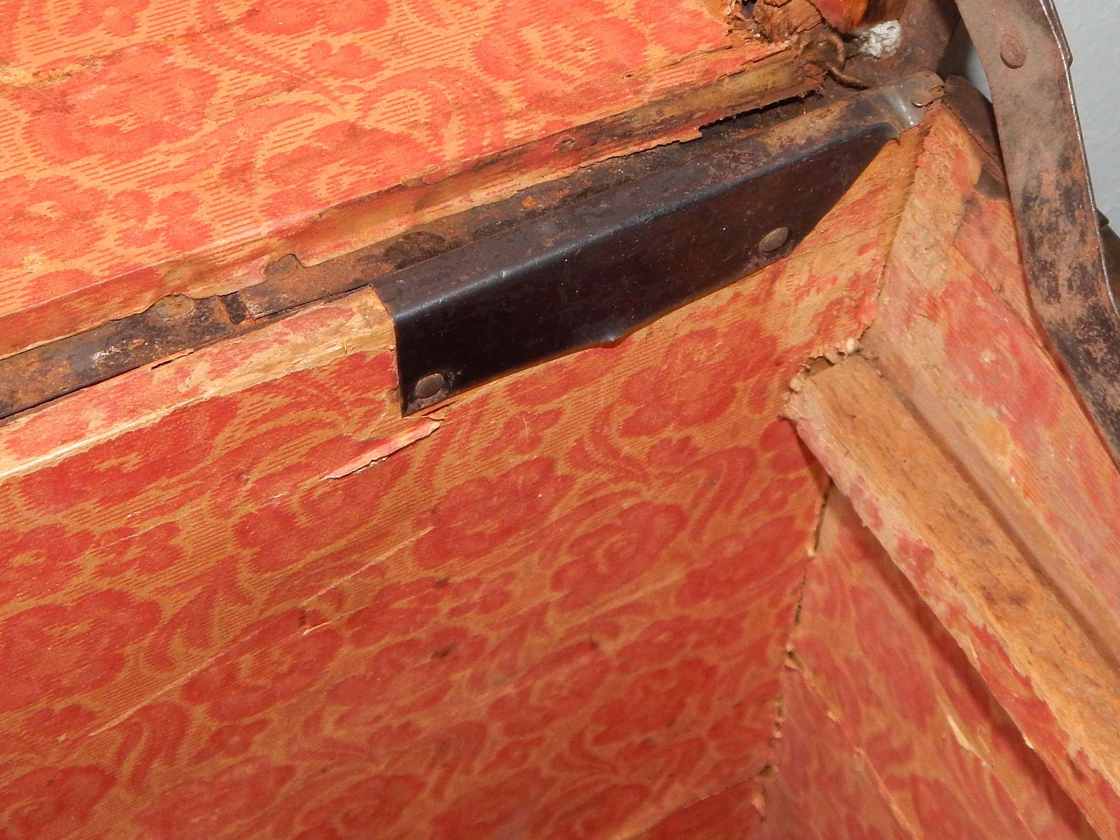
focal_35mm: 62
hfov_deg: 31.2
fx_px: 2006
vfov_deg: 23.4
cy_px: 217
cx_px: 619
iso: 200
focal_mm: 6.1
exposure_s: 1/30
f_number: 3.3
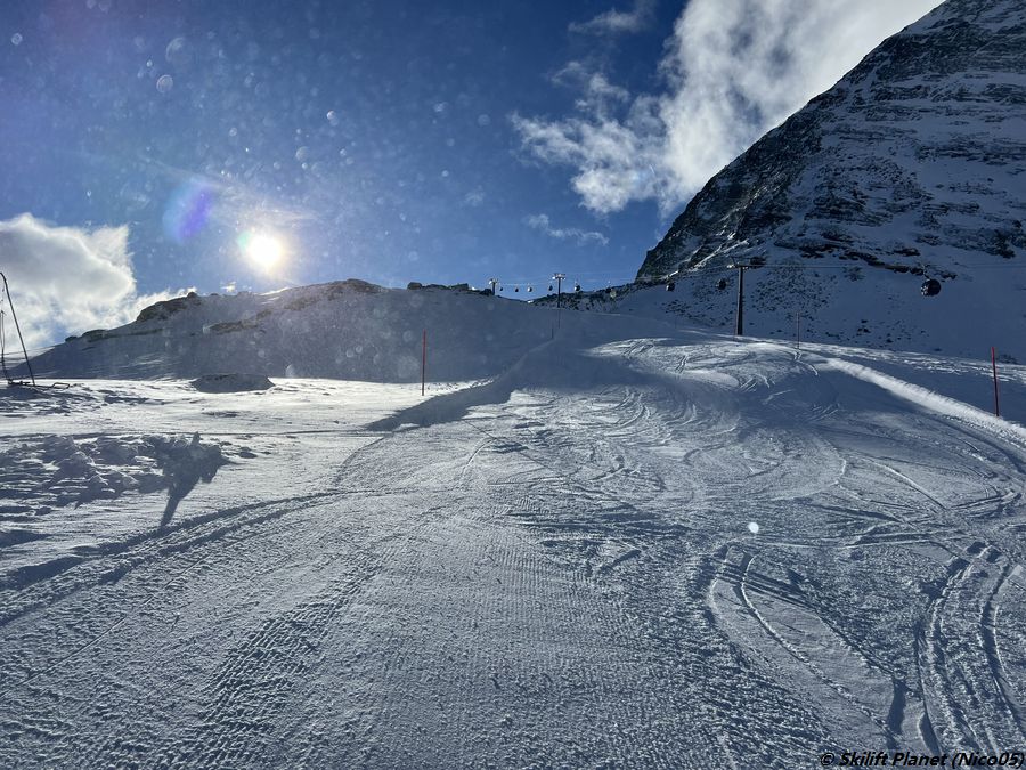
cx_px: 513
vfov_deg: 53.1
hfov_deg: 67.3
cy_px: 385
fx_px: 771
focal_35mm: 26
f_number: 1.5
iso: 50
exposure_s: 1/14286
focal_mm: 5.7
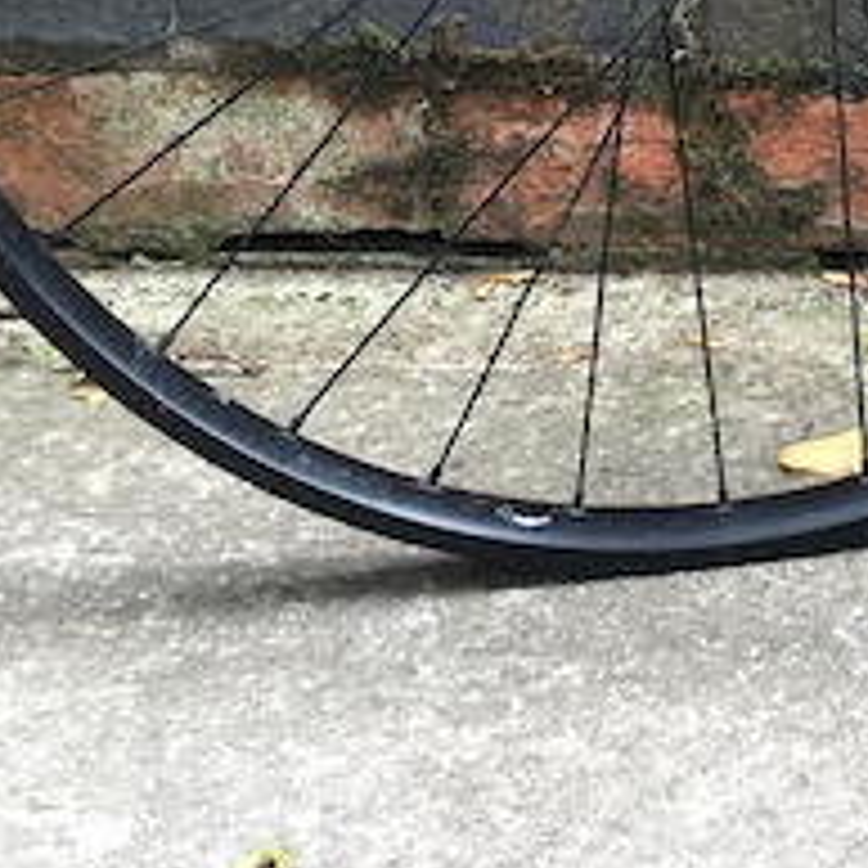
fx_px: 3007
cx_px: 1282
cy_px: -175
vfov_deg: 15.8
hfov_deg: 15.3
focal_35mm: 106
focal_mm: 4.15
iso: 32
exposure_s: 1/100
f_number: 2.2
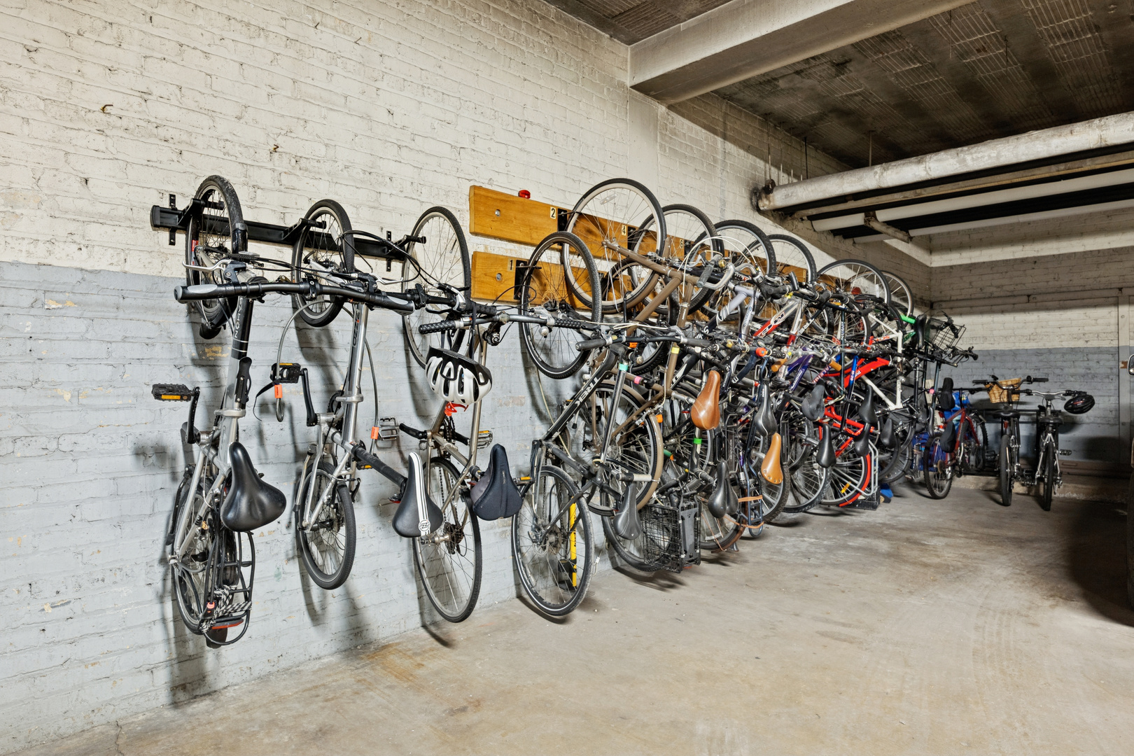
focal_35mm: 21
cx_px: 567
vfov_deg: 59.5
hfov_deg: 81.2
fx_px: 661
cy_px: 378
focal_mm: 21
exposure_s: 1/3.33
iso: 400
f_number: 8
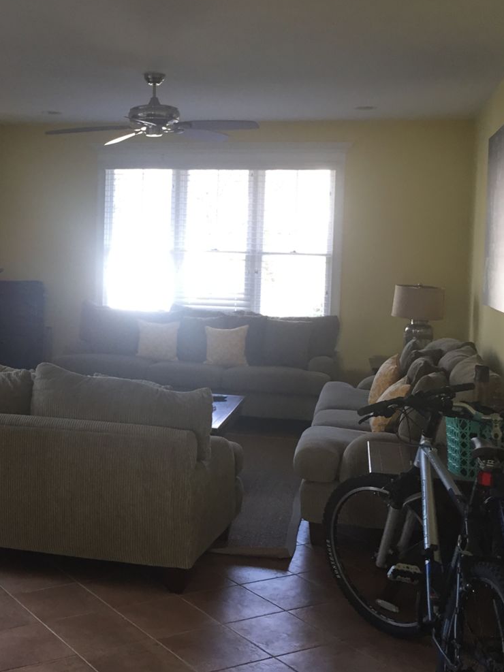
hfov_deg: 30.2
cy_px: 295
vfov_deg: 40.4
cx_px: 103
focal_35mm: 47
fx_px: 913
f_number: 2.2
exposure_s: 1/30
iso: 40
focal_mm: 4.15
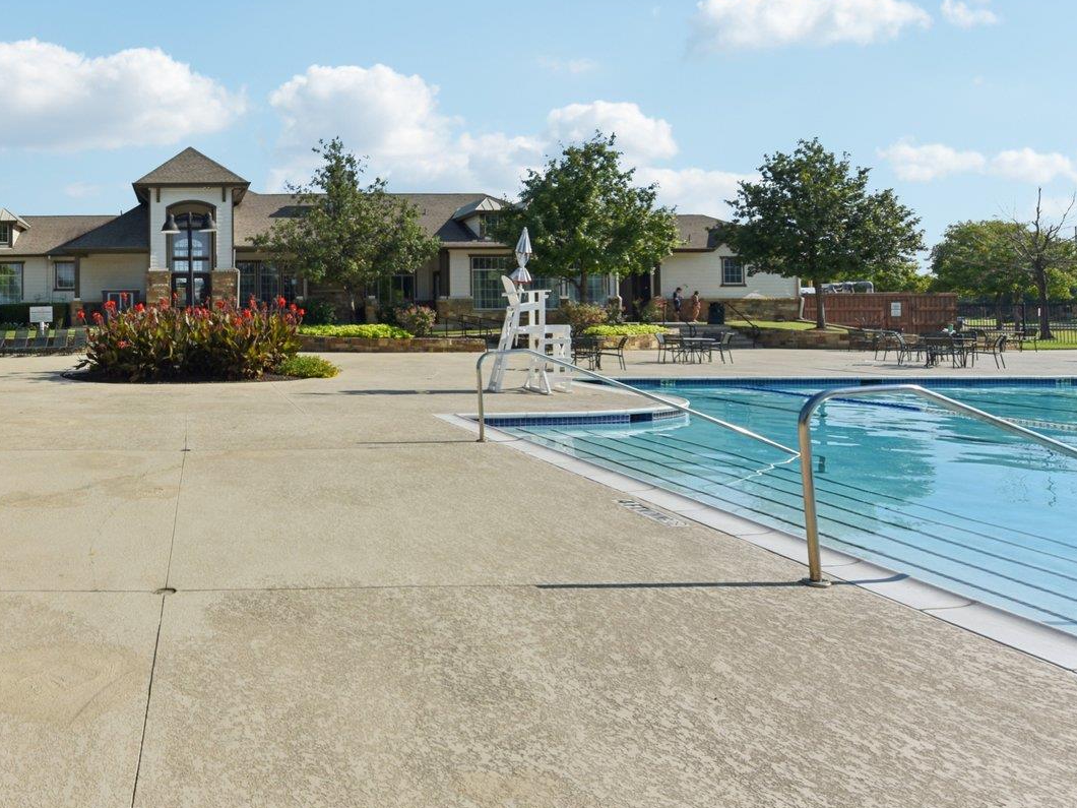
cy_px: 279
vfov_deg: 52.2
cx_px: 205
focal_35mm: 26
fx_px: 809
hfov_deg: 61.4
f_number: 8
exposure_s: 1/500
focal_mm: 14
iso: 100
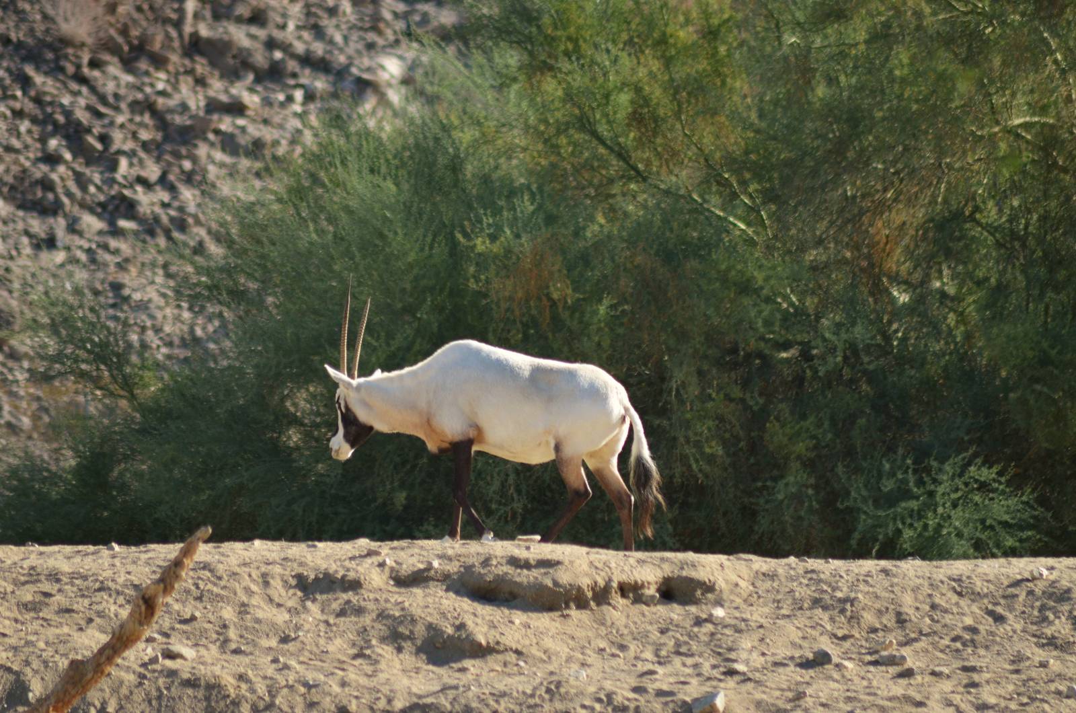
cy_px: 356
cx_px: 538
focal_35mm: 450
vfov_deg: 3.0
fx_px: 13423
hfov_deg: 4.6
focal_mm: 300
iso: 400
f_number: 5.6
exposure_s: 1/1250
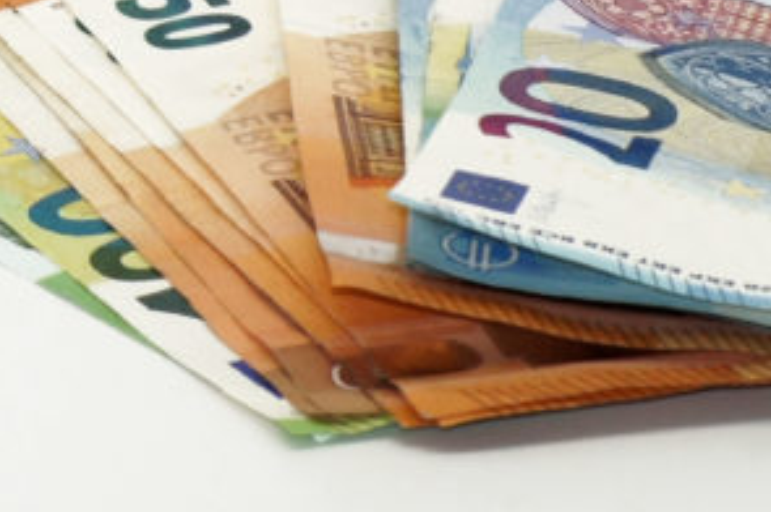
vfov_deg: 2.6
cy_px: -289
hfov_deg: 3.9
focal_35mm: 521
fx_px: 11146
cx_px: -337
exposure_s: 1/160
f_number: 14
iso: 400
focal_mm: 100
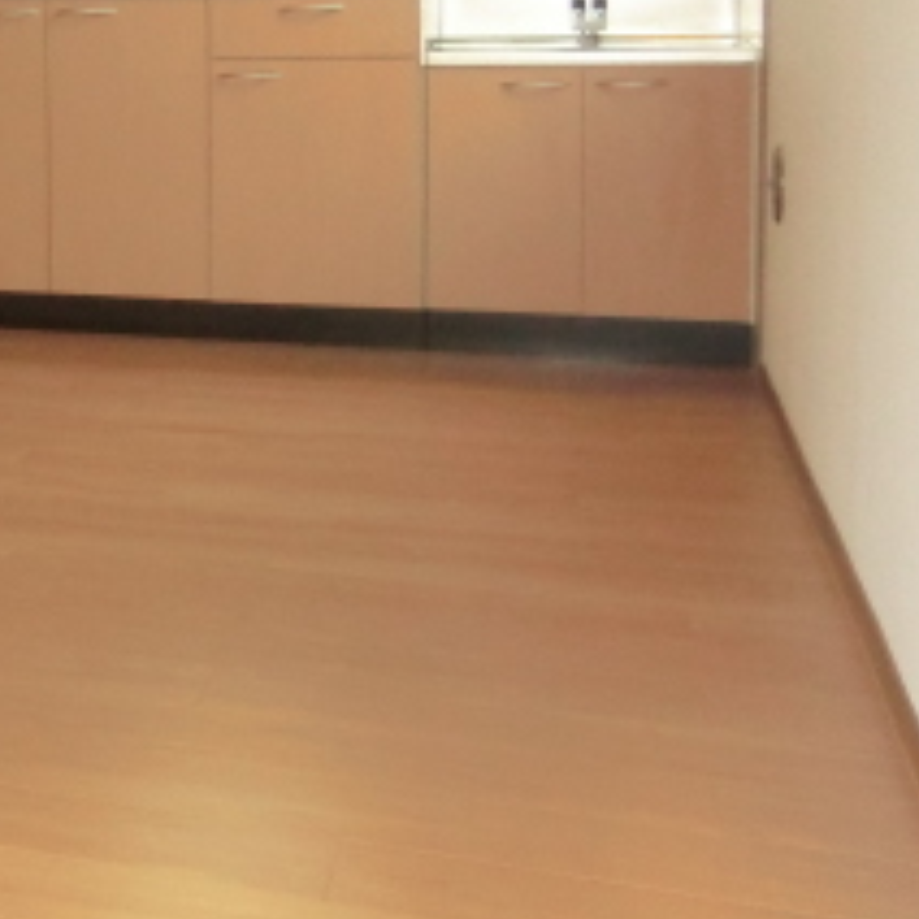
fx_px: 1922
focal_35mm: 64
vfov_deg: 26.3
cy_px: 147
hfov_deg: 22.2
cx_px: -455
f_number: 3.2
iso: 250
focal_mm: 4.3
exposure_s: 1/60
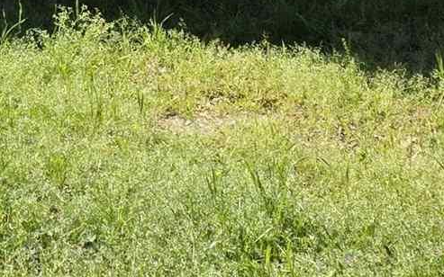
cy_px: -384
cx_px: -145
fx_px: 1839
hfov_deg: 13.3
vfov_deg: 8.0
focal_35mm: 152
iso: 80
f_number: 1.7
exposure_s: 1/2993
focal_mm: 6.3
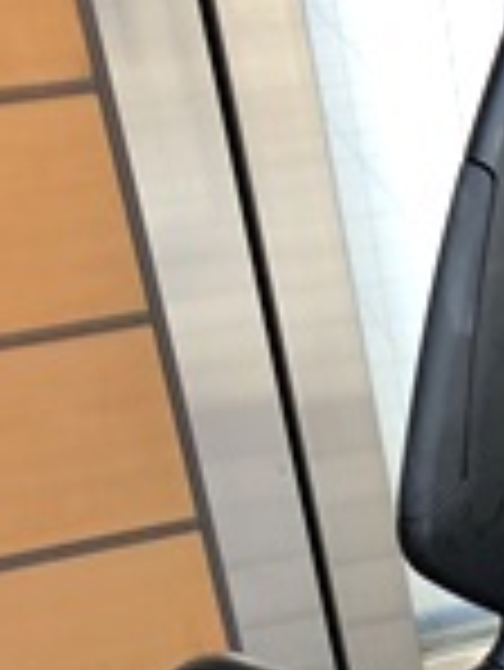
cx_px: 999
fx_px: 2191
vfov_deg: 16.6
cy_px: 823
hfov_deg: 11.8
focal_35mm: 113
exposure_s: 1/100
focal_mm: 4
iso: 64
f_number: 1.8
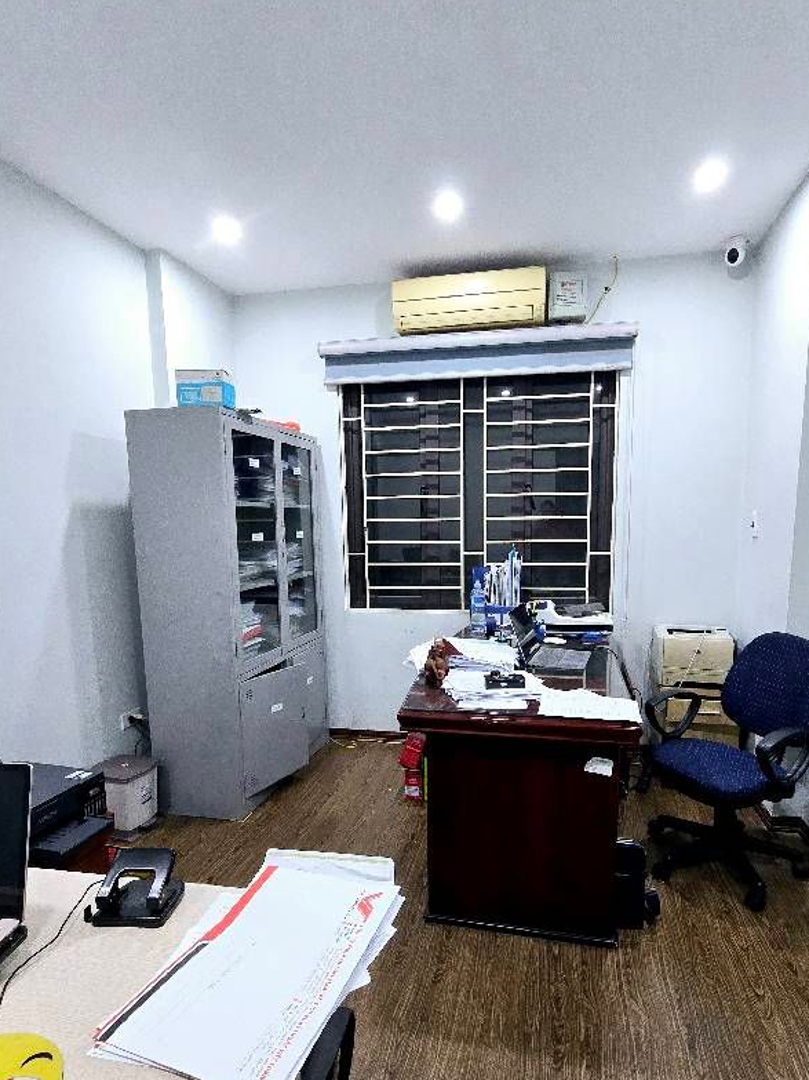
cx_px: 433
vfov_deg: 90.6
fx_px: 530
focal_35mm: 17
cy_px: 606
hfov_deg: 74.6
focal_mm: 2.2
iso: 250
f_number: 2.2
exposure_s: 1/100
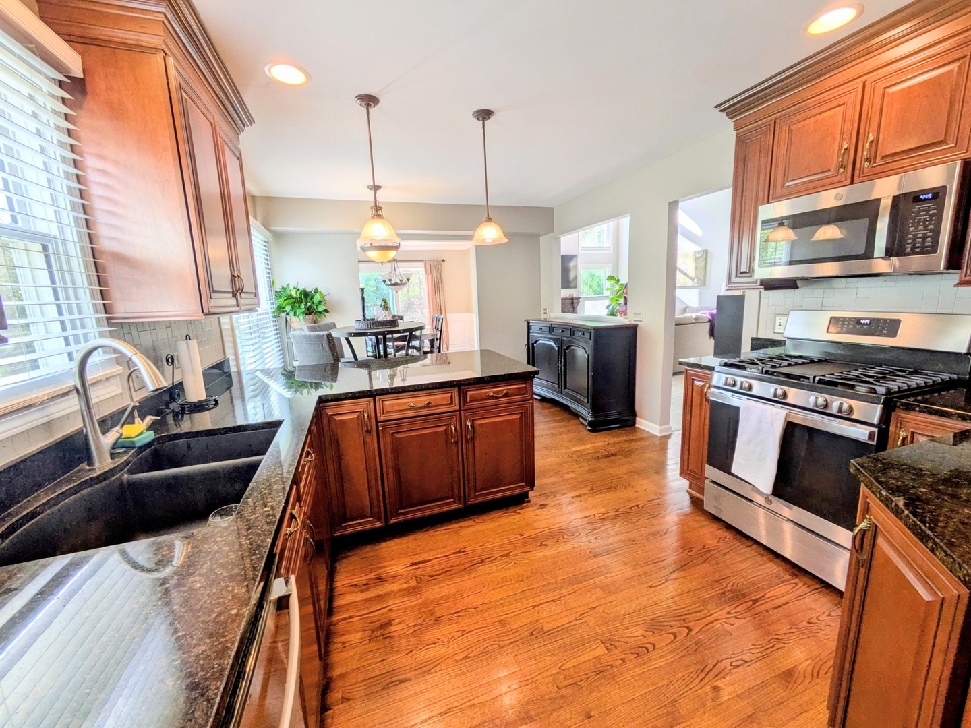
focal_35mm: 14
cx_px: 486
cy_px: 364
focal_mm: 1.83
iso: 52
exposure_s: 1/120
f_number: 2.2
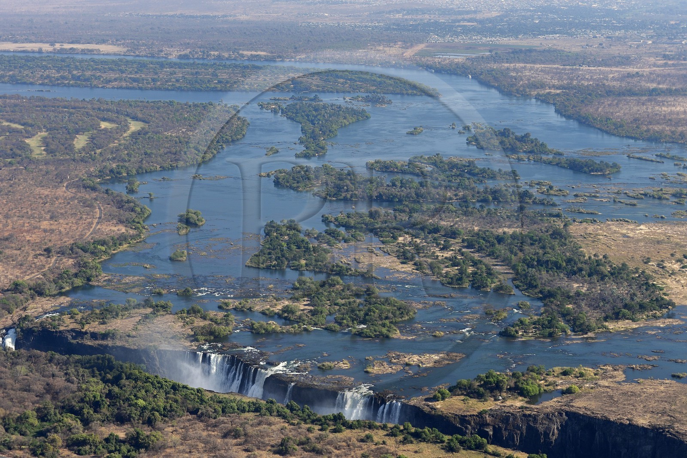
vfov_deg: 19.4
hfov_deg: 28.8
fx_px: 1335
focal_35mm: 70
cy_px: 229
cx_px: 344
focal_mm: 70
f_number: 9
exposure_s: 1/800
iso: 400
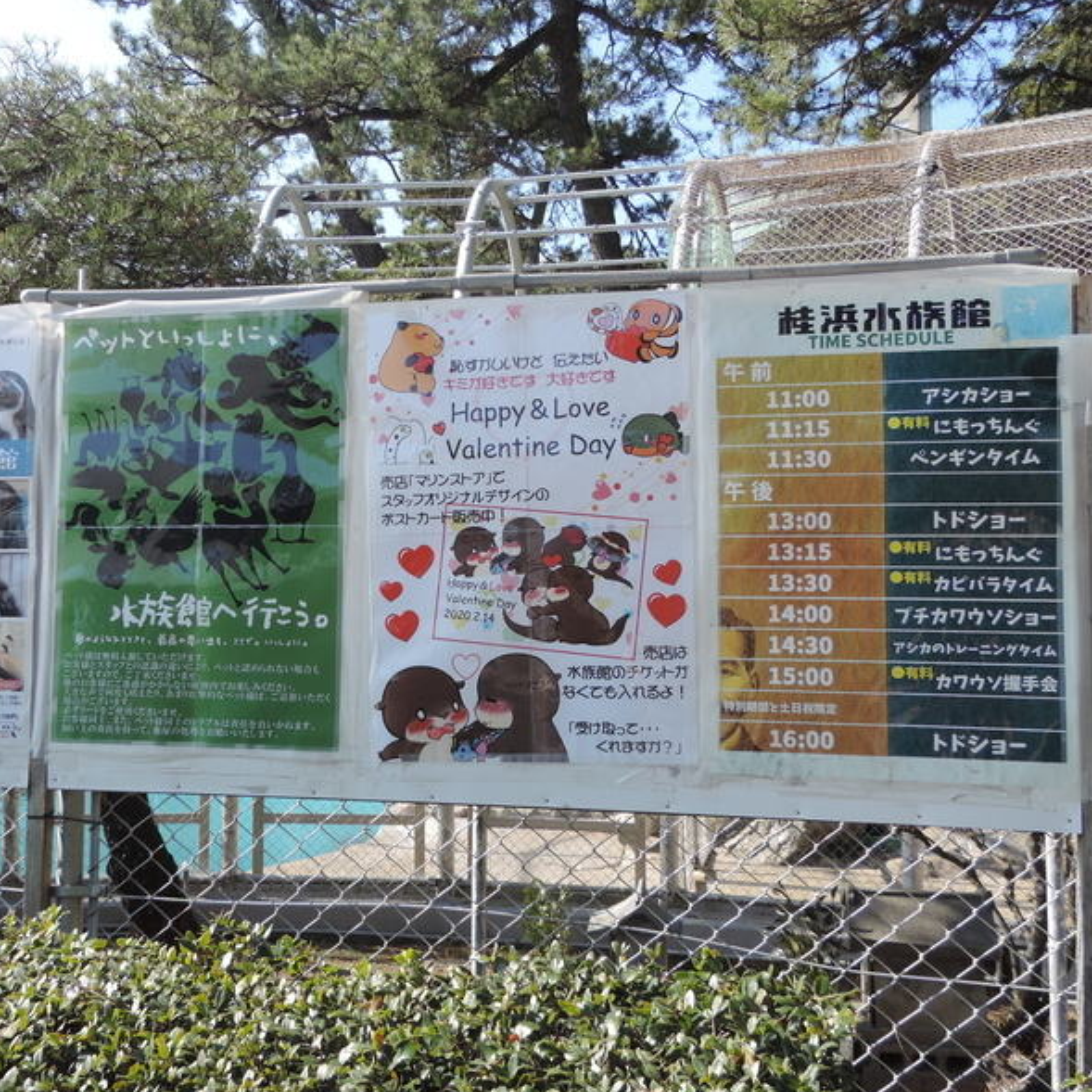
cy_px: 538
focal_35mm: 36
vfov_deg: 46.0
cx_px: 413
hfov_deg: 45.7
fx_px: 1285
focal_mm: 5.3
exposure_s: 1/400
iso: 80
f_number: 3.1
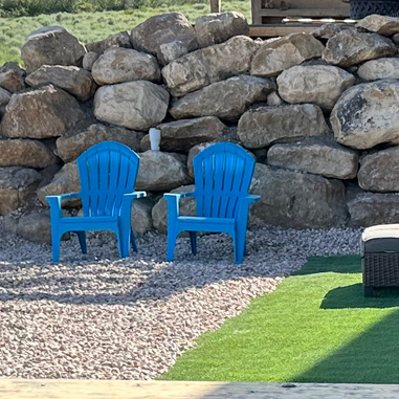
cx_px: 425
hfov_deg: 15.0
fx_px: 1487
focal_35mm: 114
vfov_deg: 15.2
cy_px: 315
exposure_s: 1/1916
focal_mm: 6.86
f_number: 1.78
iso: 80
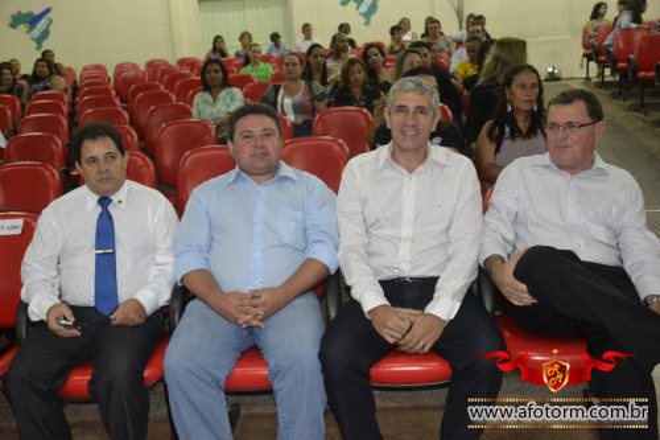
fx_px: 660
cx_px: 330
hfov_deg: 53.1
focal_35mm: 36
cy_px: 220
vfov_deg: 36.8
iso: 3200
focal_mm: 24
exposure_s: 1/60
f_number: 3.8
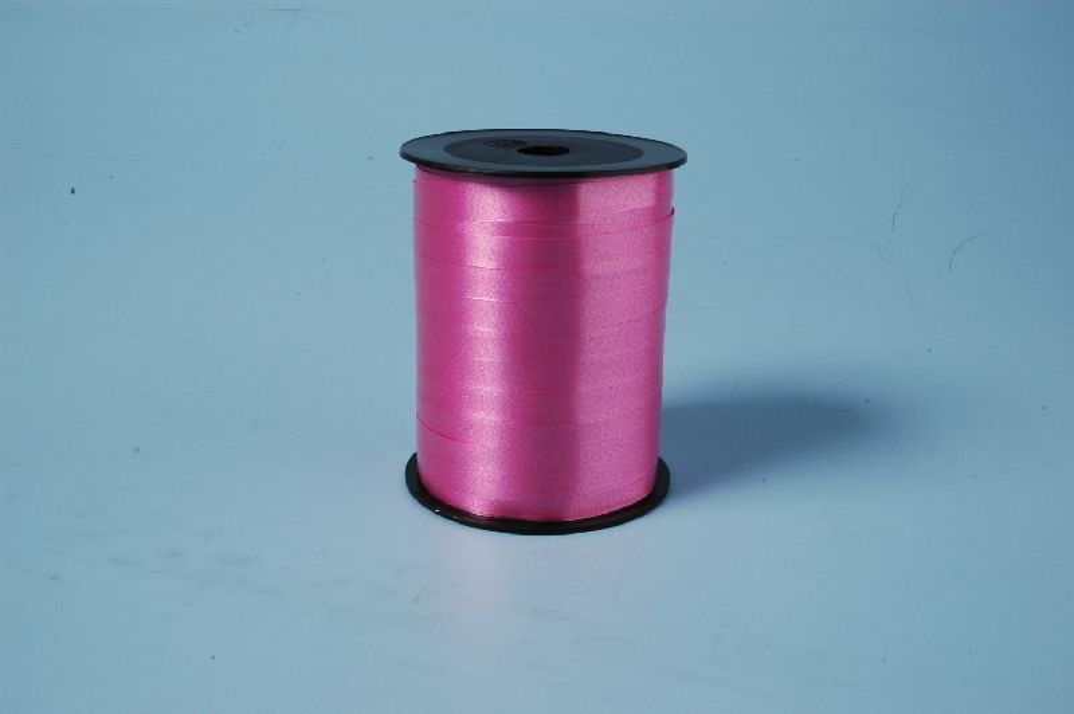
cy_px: 357
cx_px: 537
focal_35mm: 42
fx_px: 1252
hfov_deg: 46.4
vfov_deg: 31.8
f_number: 22
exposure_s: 1/800
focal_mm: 28
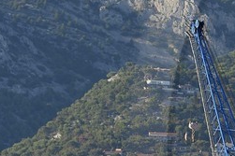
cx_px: 511
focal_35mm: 624
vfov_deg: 2.2
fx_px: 4071
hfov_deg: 3.3
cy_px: 152
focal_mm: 98
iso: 200
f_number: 9
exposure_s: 1/400
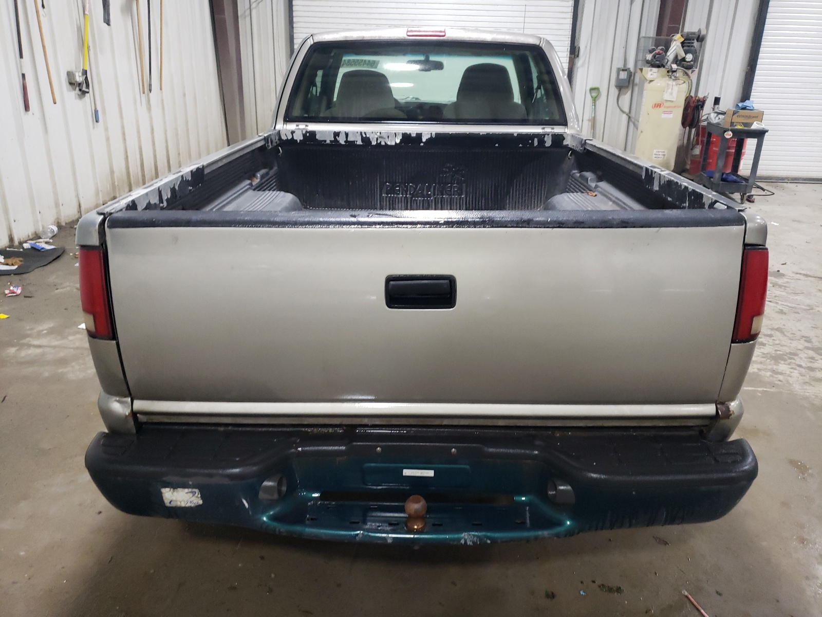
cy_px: 308
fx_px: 617
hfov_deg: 67.3
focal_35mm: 26
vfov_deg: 53.1
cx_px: 411
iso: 268
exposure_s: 1/40
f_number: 1.5
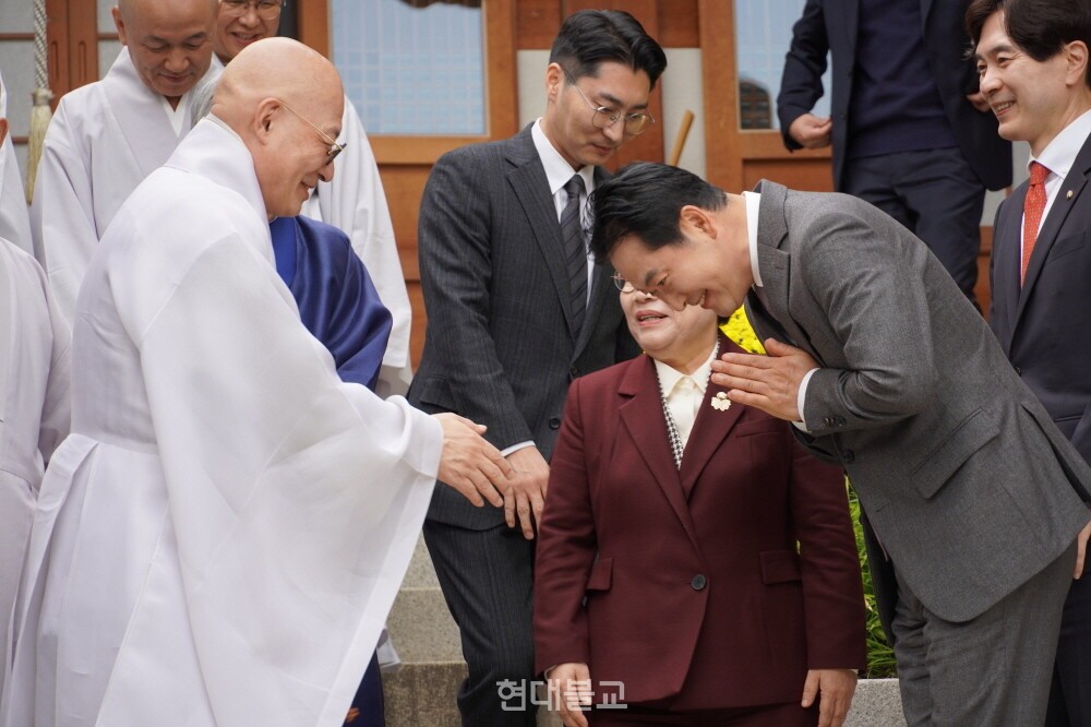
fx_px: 5589
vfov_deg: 7.4
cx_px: 546
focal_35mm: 184
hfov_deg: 11.1
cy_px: 364
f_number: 5.6
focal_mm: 123
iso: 250
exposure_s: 1/200
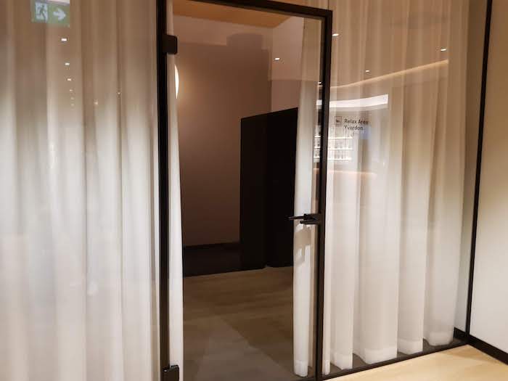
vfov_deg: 53.1
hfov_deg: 67.3
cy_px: 190
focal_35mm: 26
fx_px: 382
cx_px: 254
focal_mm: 4.2
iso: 200
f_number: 1.7
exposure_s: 1/28
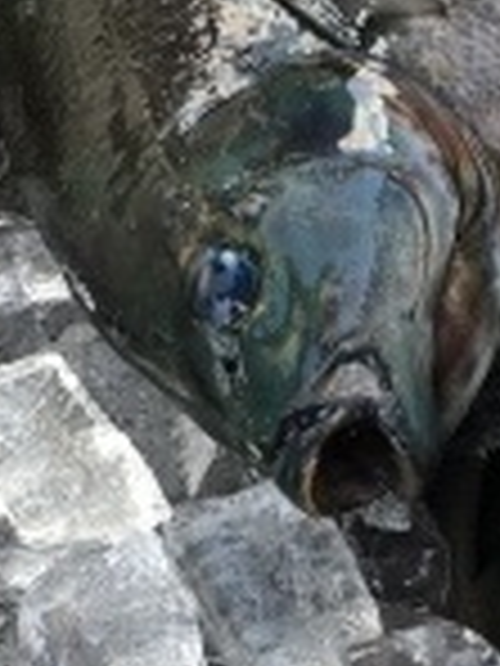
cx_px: 318
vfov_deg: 19.7
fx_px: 1887
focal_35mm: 98
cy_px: 598
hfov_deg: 15.1
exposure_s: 1/60
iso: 32
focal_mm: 4.15
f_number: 2.2
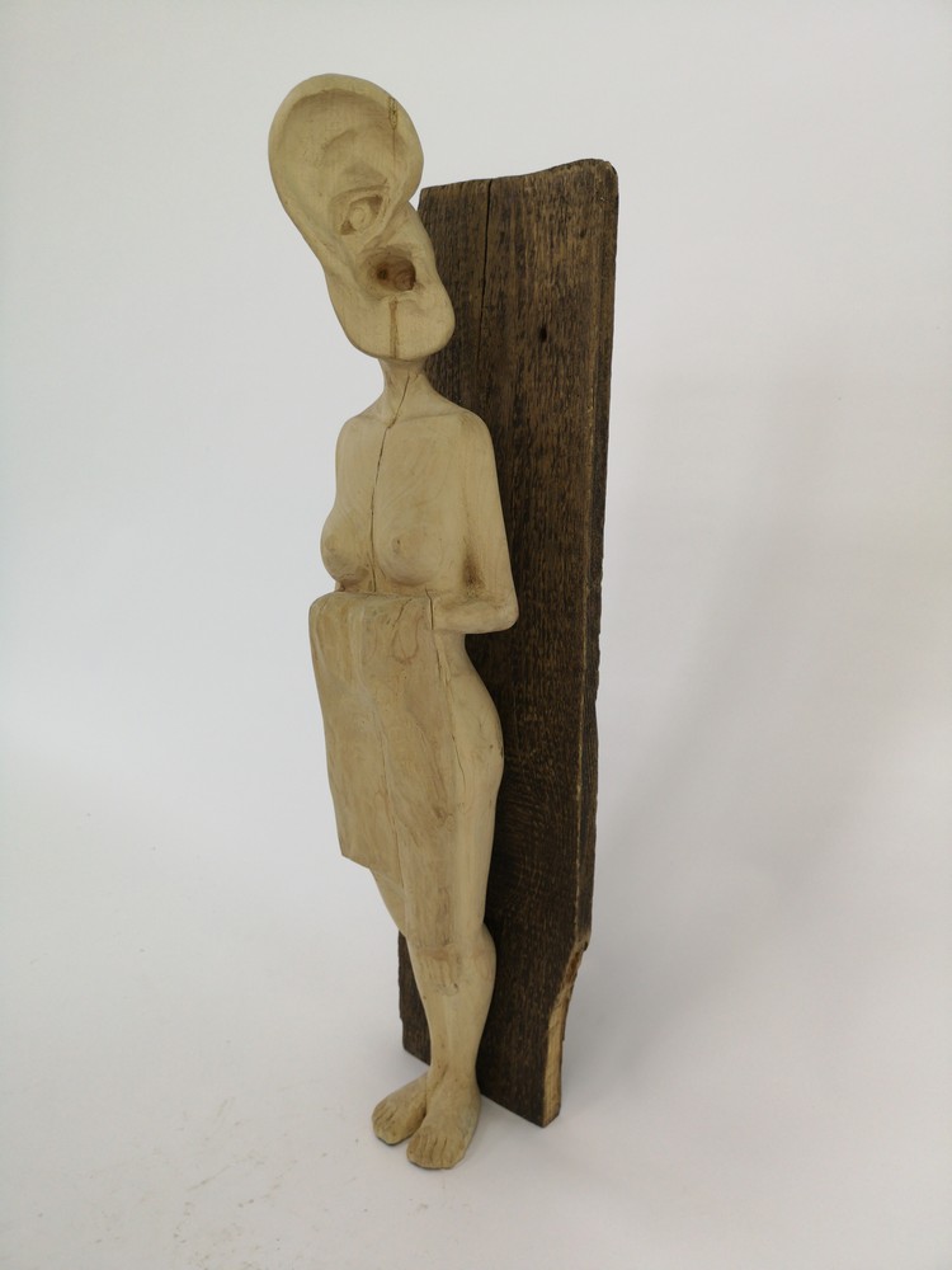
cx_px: 476
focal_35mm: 27
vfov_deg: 65.3
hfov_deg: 51.4
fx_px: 990
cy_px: 635
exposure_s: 1/100
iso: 100
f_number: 1.8
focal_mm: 3.95
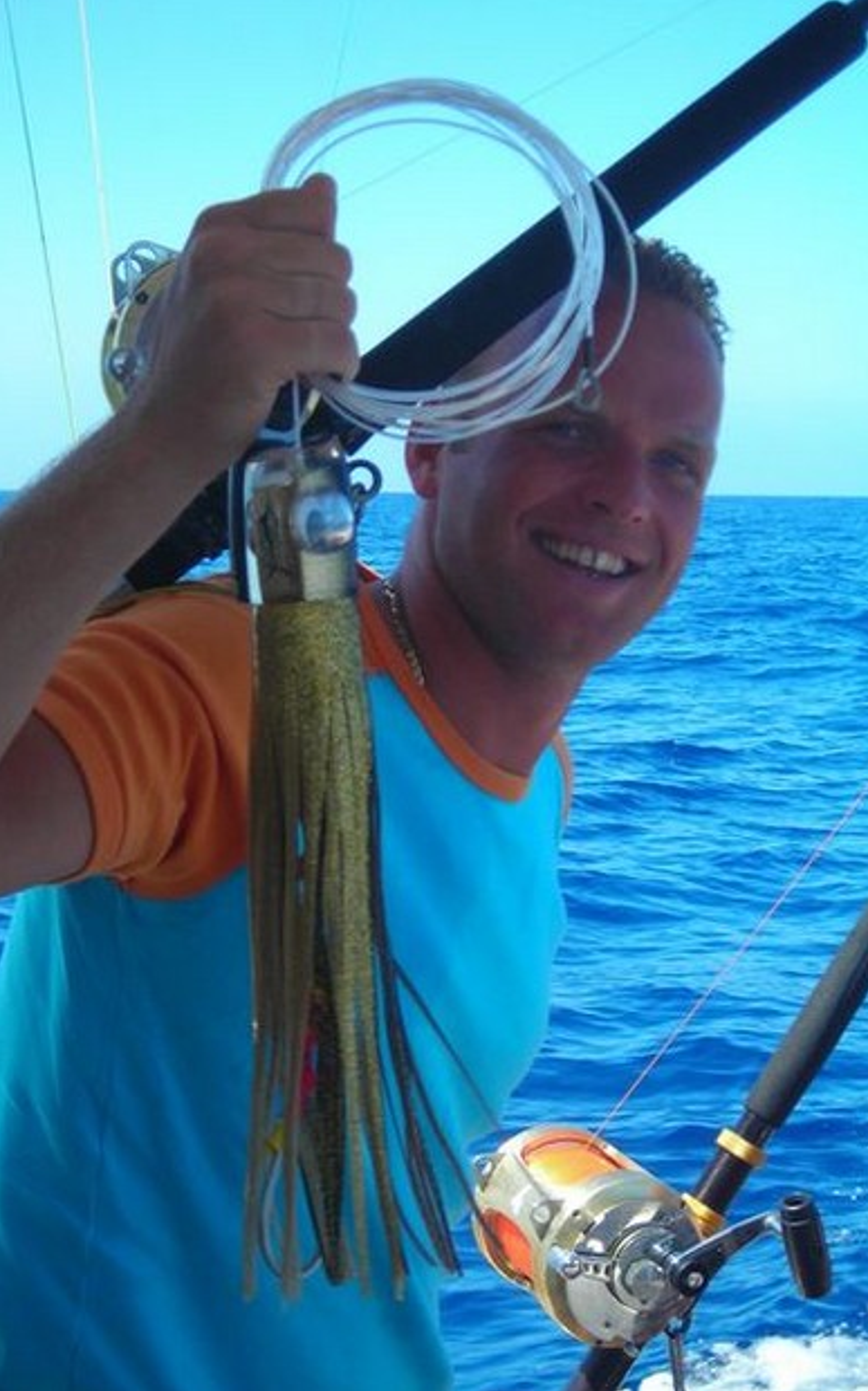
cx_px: 381
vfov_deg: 29.4
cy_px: 691
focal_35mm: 70
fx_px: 2652
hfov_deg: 18.6
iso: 50
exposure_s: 1/218
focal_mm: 10.8
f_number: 3.9
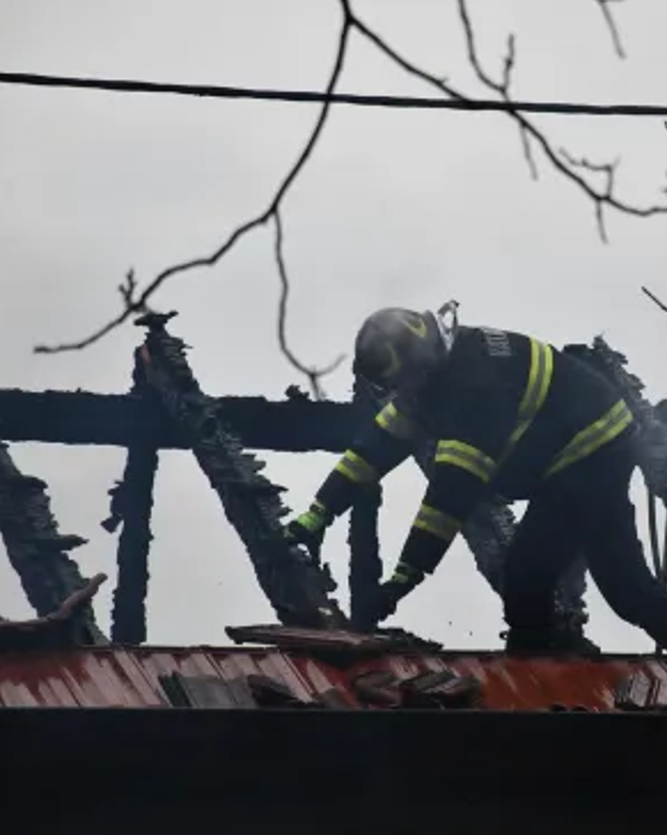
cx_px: 525
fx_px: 7356
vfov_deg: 6.5
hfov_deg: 5.2
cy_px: 418
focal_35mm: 298
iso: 2000
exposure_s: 1/3200
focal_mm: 140
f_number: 7.1
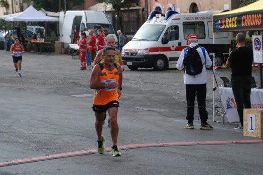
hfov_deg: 16.7
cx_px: 123
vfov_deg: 11.2
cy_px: 84
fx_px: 895
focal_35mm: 123
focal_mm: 75
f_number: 5.6
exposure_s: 1/1000
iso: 1000
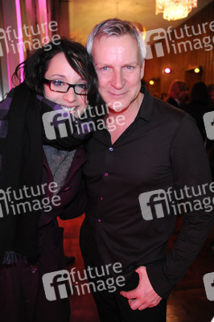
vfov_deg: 60.3
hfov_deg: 42.3
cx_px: 107
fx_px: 277
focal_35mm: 31
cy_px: 161
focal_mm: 31
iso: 2000
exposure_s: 1/30
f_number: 2.8
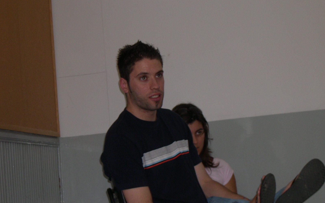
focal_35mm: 103
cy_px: 113
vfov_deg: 12.7
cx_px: 162
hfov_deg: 20.2
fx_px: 912
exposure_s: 1/60
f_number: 4.6
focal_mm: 20.5
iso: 226
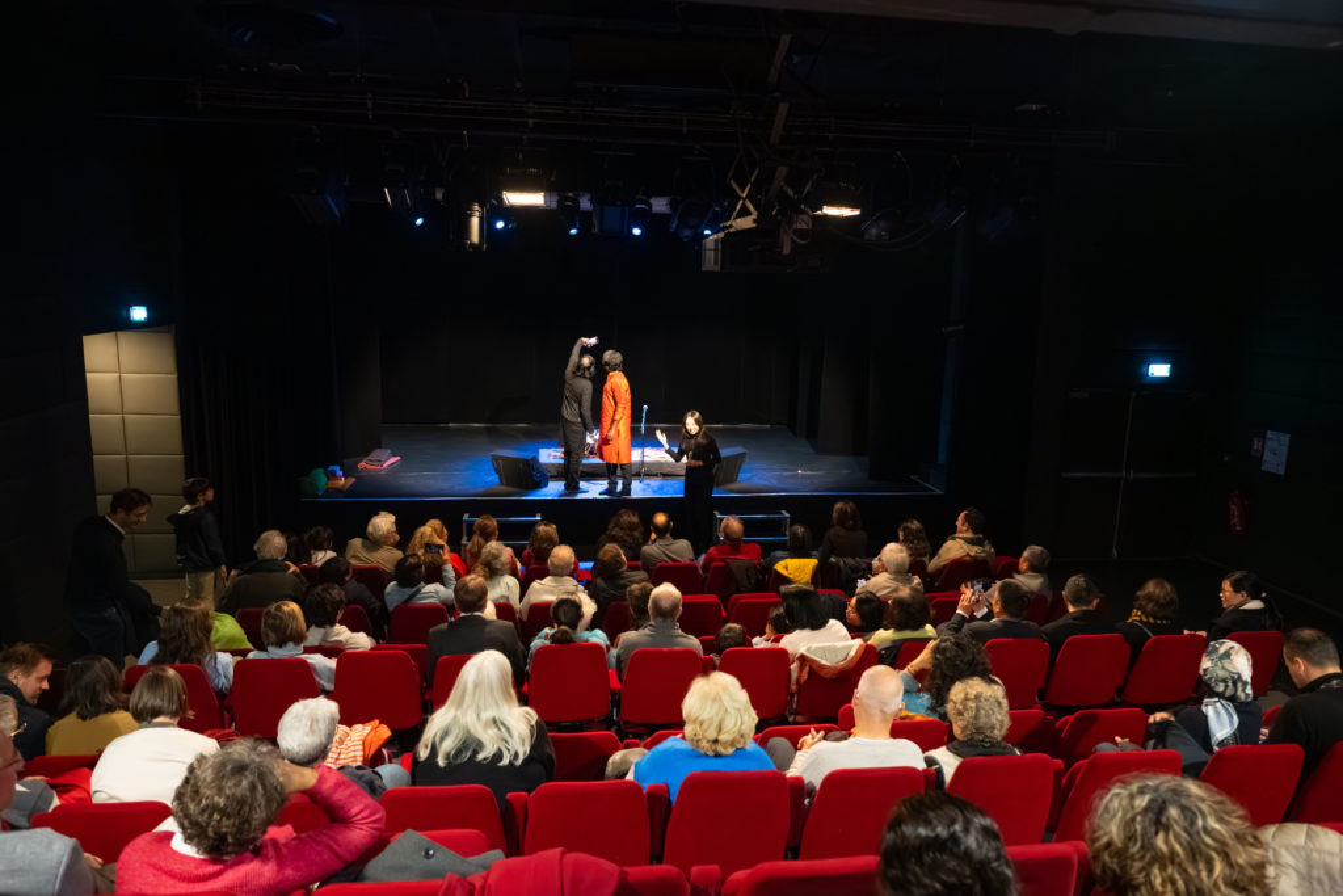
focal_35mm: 24
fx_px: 895
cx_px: 672
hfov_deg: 73.7
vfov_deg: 53.1
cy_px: 448
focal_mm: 24
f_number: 4
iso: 8000
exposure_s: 1/60
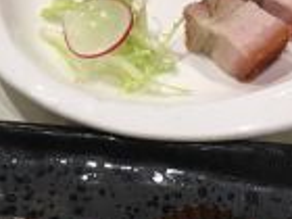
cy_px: -36
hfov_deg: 13.5
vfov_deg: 10.1
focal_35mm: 145
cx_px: 27
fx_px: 1223
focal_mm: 4.15
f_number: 2.2
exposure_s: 1/17
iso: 40
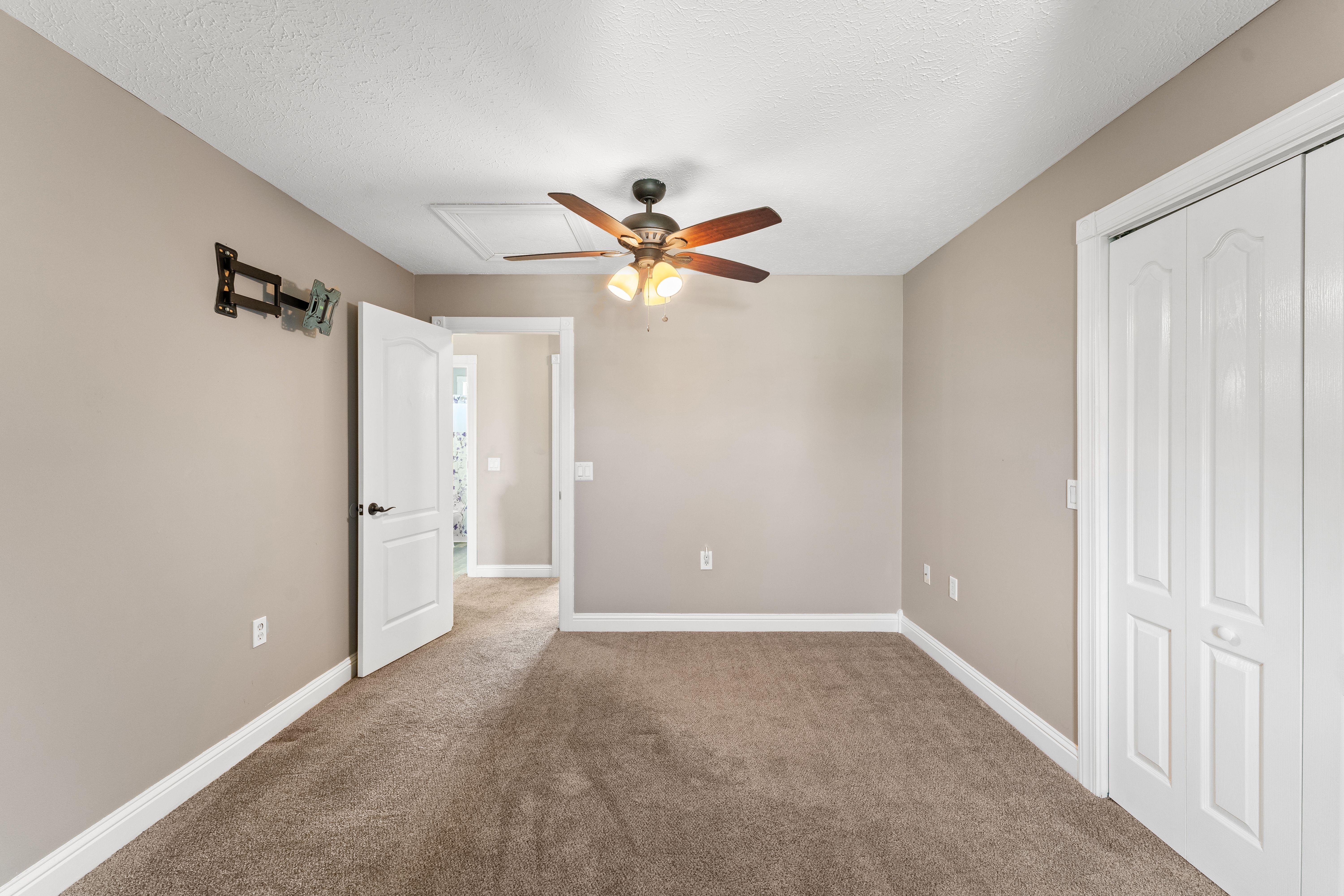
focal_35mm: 14
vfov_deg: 81.2
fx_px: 523
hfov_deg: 104.3
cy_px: 448
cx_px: 672
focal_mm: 14
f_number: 8
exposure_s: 1/1.67
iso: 640
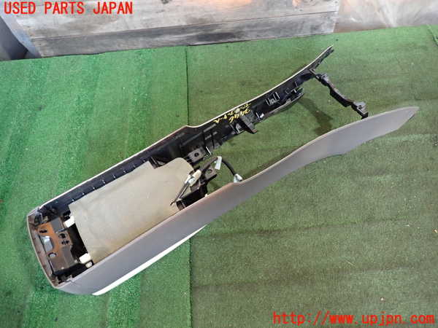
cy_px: 164
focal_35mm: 25
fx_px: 316
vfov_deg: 54.9
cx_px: 219
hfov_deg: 69.4
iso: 500
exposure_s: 1/30
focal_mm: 4.5
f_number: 2
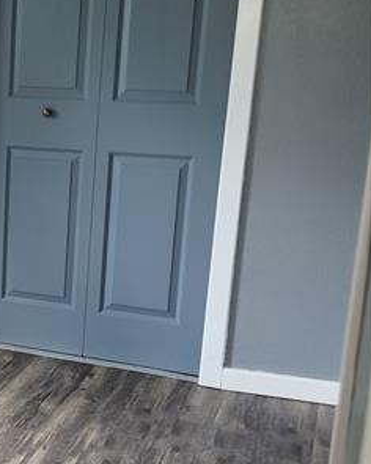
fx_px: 906
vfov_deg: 28.7
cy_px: 266
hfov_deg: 21.5
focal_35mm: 66
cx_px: -75
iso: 500
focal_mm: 5.4
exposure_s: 1/40
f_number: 1.8
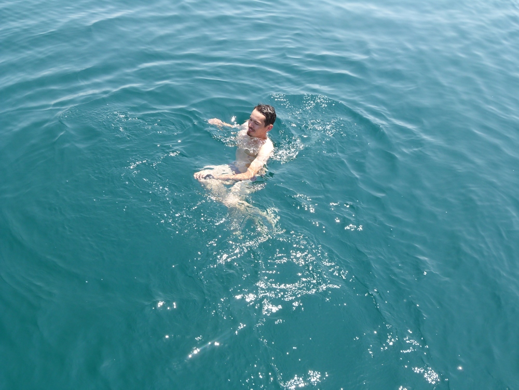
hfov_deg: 46.8
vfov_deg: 36.0
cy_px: 195
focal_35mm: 40
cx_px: 260
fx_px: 600
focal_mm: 7.1
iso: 125
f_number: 4.5
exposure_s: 1/250
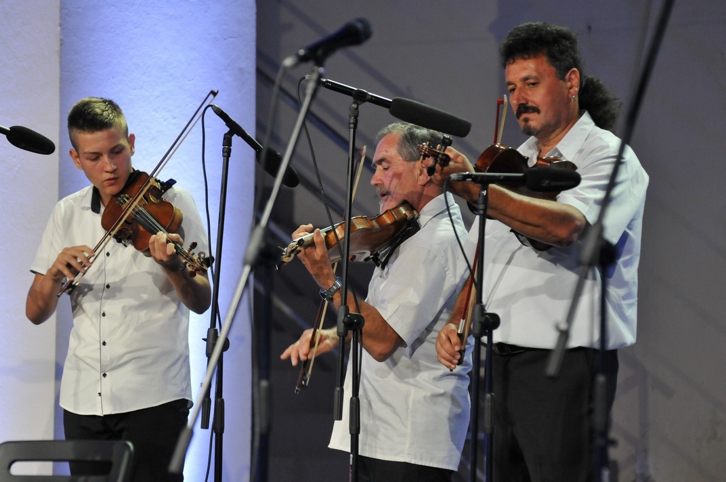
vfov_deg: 6.8
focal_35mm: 202
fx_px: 4079
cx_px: 363
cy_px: 241
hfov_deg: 10.2
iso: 1000
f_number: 4.8
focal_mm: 135
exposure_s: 1/60
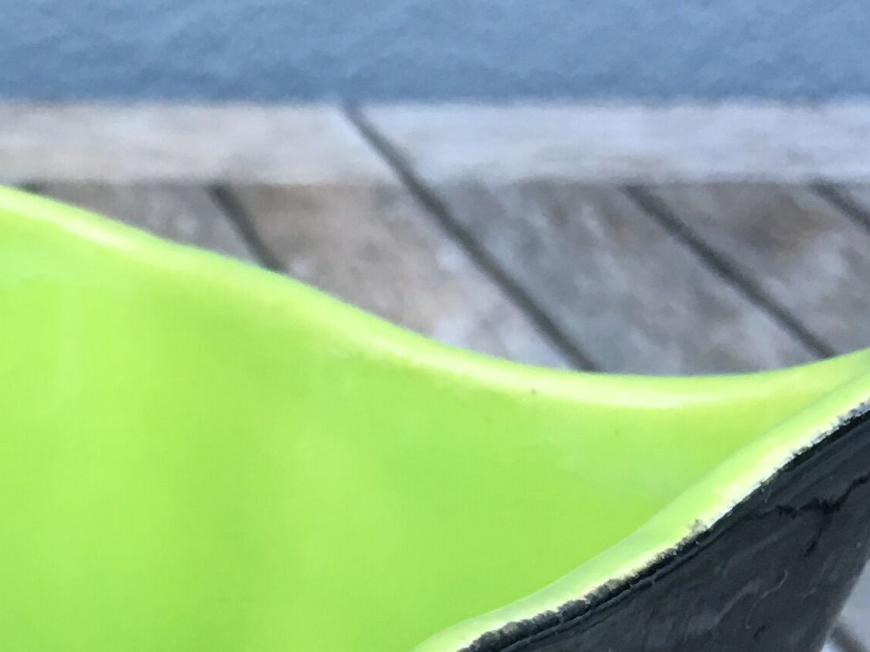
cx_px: -151
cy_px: 842
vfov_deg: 13.8
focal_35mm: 103
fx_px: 2588
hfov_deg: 18.2
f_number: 2.2
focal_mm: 4.15
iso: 50
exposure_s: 1/33
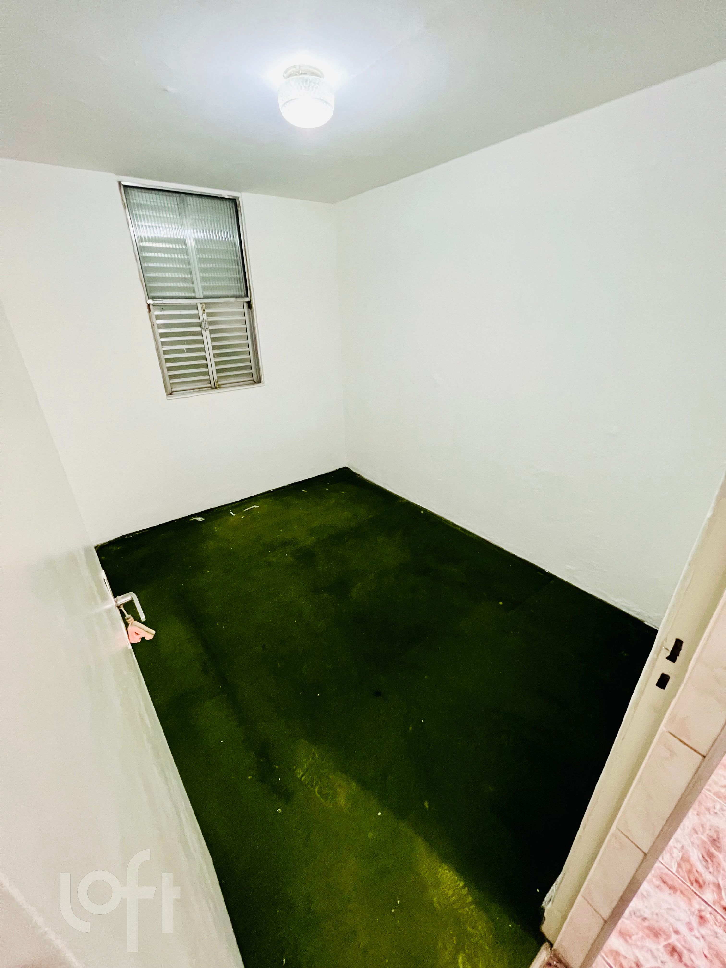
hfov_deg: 89.9
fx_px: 364
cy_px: 484
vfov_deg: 106.2
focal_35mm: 13
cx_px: 363
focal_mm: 1.57
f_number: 1.8
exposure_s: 1/60
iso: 800
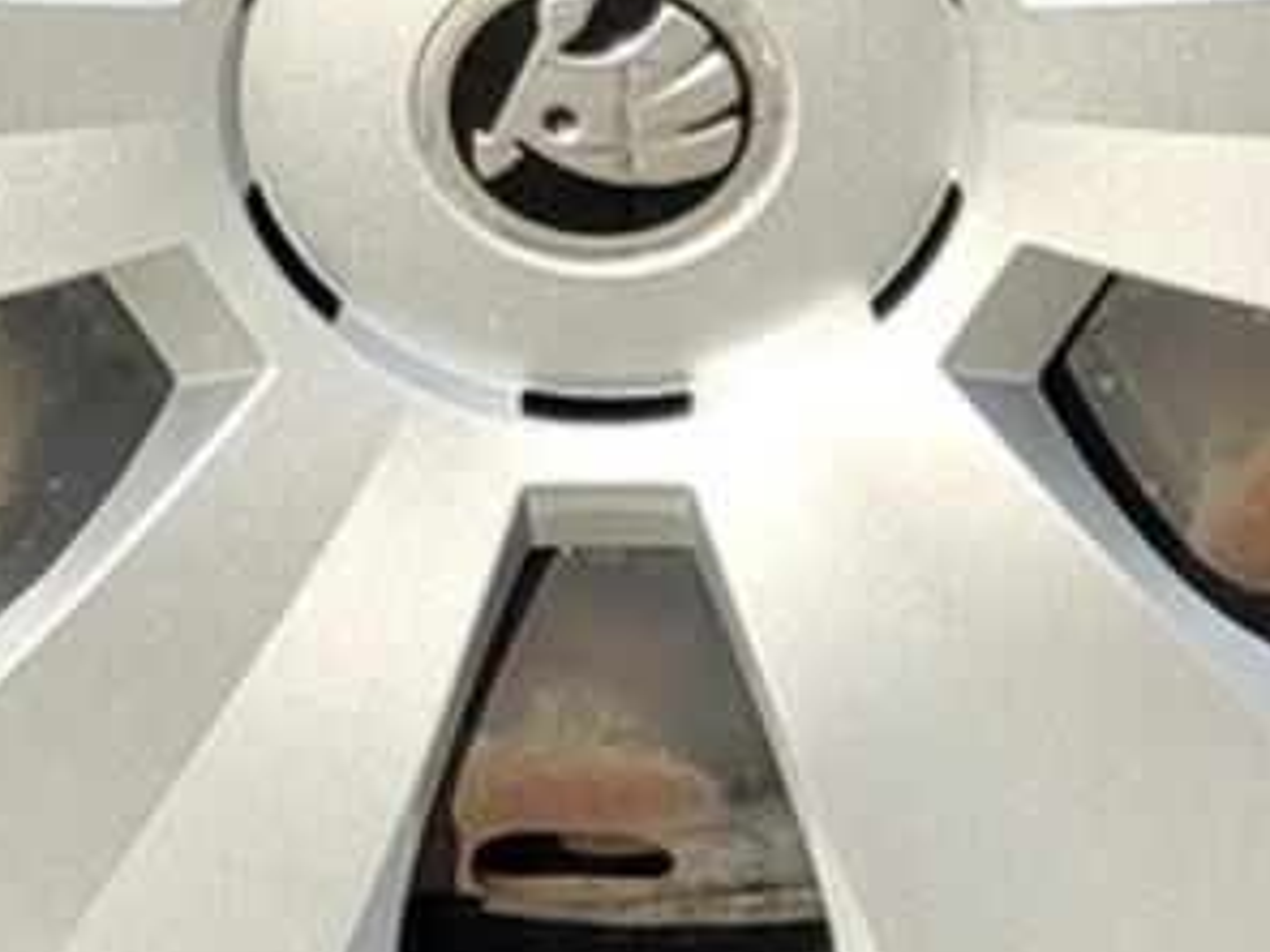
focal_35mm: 370
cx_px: 661
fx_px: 13575
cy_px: -129
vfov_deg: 4.0
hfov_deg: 5.4
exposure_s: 1/273
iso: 25
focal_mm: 7.12
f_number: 2.4
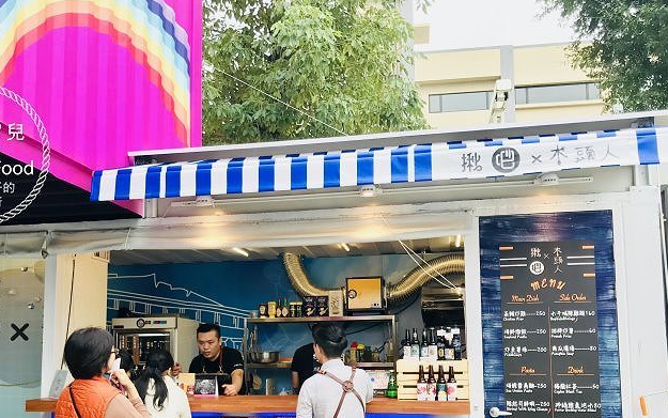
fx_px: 692
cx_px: 304
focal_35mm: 38
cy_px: 297
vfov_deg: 33.1
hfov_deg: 51.5
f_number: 1.8
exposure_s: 1/154
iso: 20
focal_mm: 3.99
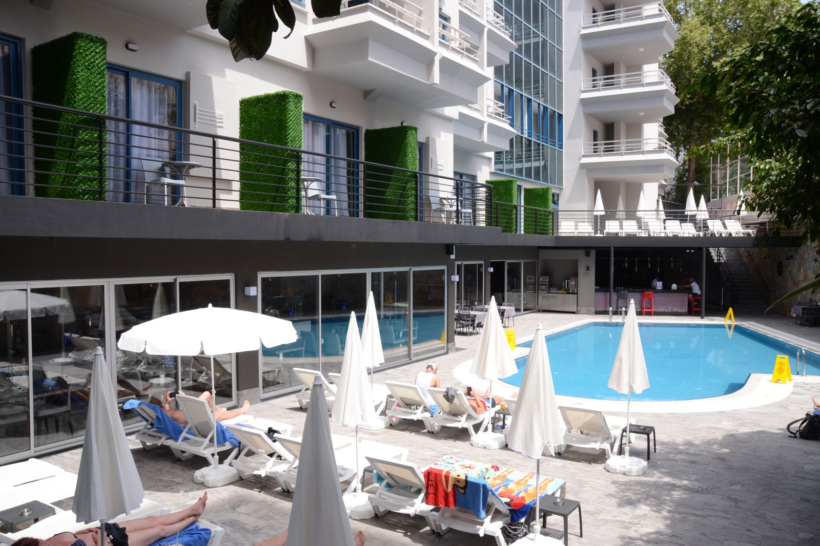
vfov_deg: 47.9
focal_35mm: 27
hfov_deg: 67.4
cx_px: 410
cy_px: 273
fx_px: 615
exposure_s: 1/200
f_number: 11
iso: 400
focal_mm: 18
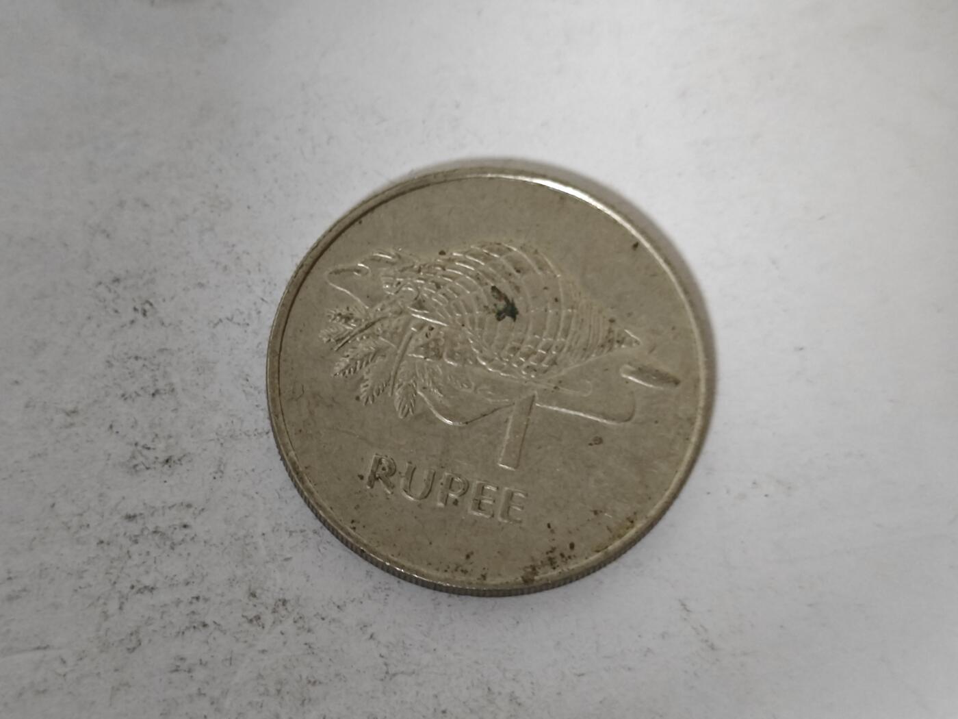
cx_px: 479
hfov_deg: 26.0
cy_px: 360
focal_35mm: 75
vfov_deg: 19.6
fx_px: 2076
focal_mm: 8.7
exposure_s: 1/41.3
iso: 640
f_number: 1.9
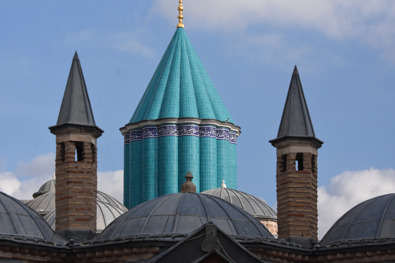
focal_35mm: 123
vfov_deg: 11.1
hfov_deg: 16.7
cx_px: 198
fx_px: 1349
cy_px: 132
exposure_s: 1/4000
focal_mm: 82
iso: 800
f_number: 6.3
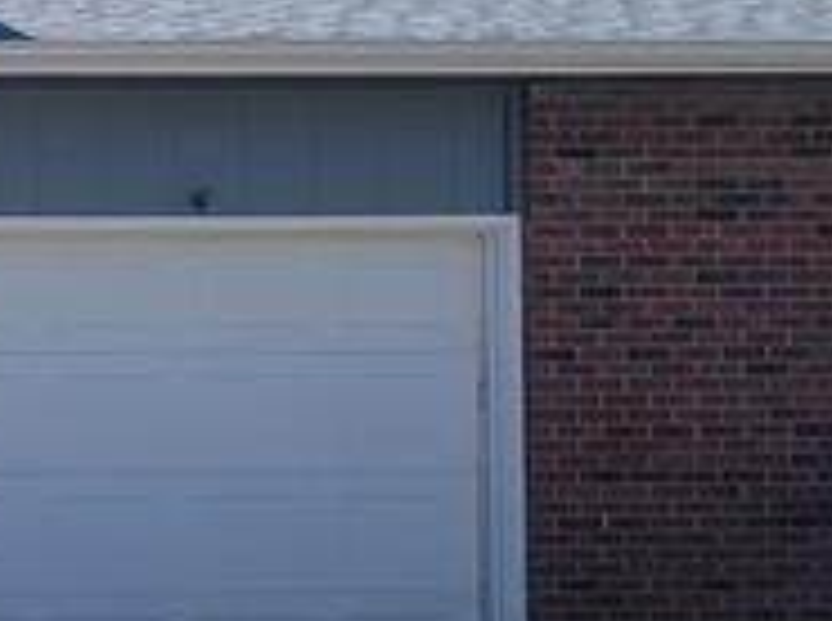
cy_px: 524
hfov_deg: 12.2
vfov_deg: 11.1
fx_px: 3190
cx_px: -1075
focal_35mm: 133
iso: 16
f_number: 1.8
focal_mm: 6.7
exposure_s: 1/907
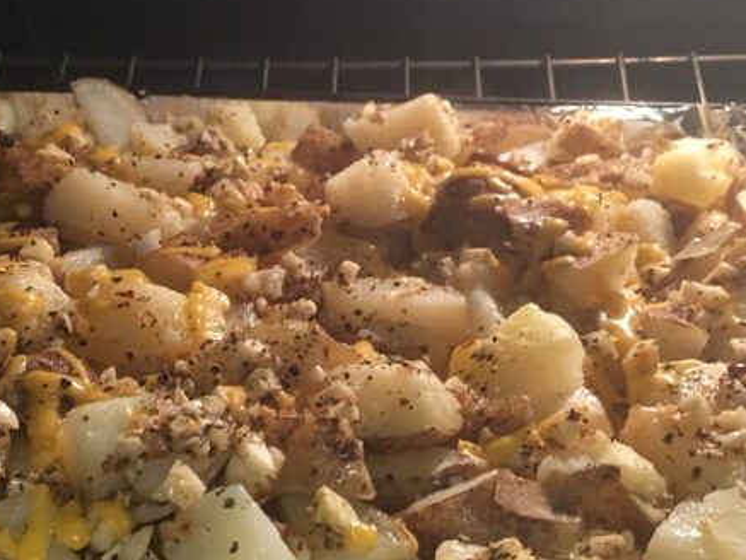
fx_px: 1099
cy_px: 302
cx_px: 254
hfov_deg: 37.1
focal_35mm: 51
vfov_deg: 28.6
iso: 100
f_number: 2.2
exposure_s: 1/15
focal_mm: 4.15
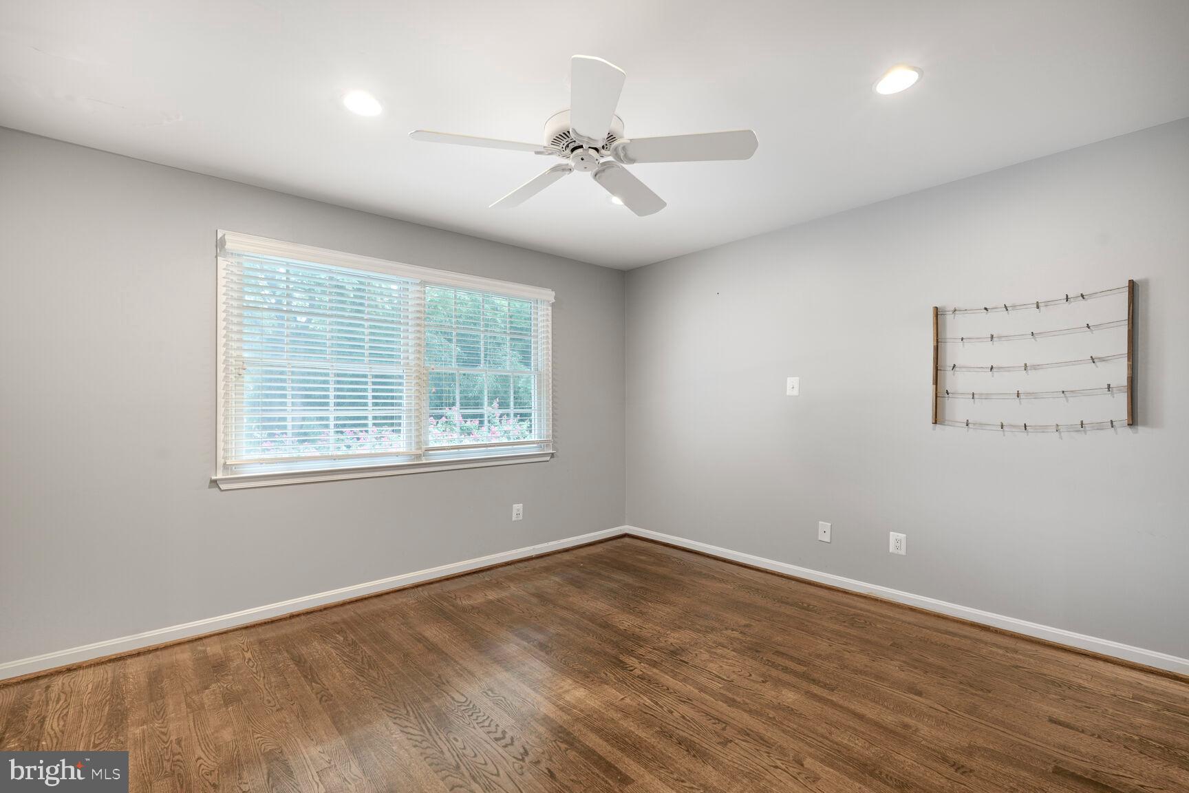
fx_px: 528
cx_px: 594
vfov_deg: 73.7
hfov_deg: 96.7
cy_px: 396
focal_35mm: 16
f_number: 8
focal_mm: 16
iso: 200
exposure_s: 1/5
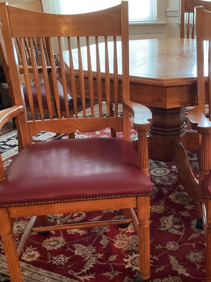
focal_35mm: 50
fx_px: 407
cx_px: 166
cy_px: 167
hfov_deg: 28.5
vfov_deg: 38.1
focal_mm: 3
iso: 400
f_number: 1.8
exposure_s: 1/30
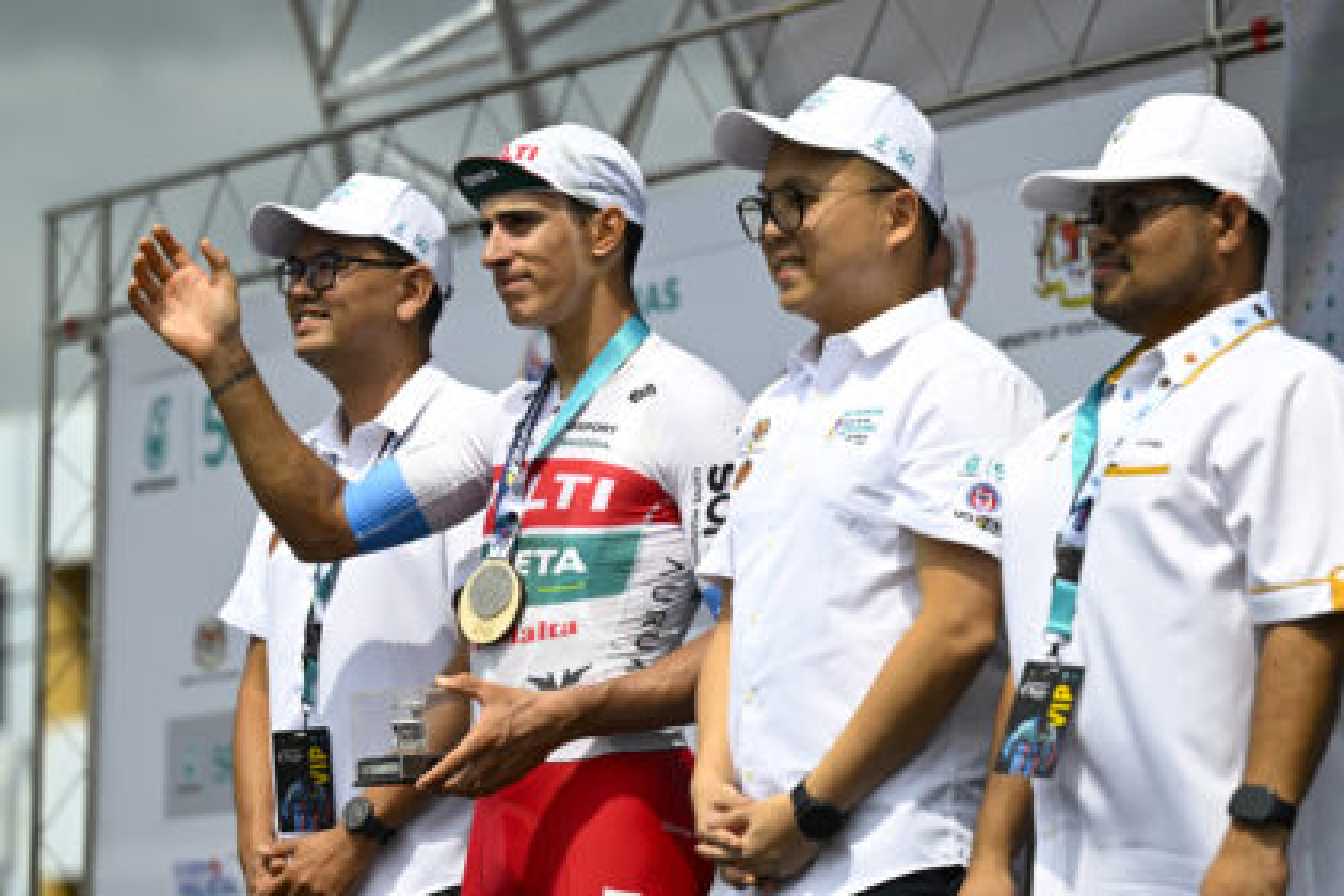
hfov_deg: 12.5
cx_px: 672
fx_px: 6160
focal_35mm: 165
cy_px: 448
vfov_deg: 8.3
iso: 200
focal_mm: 110
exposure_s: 1/5000
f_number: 2.8
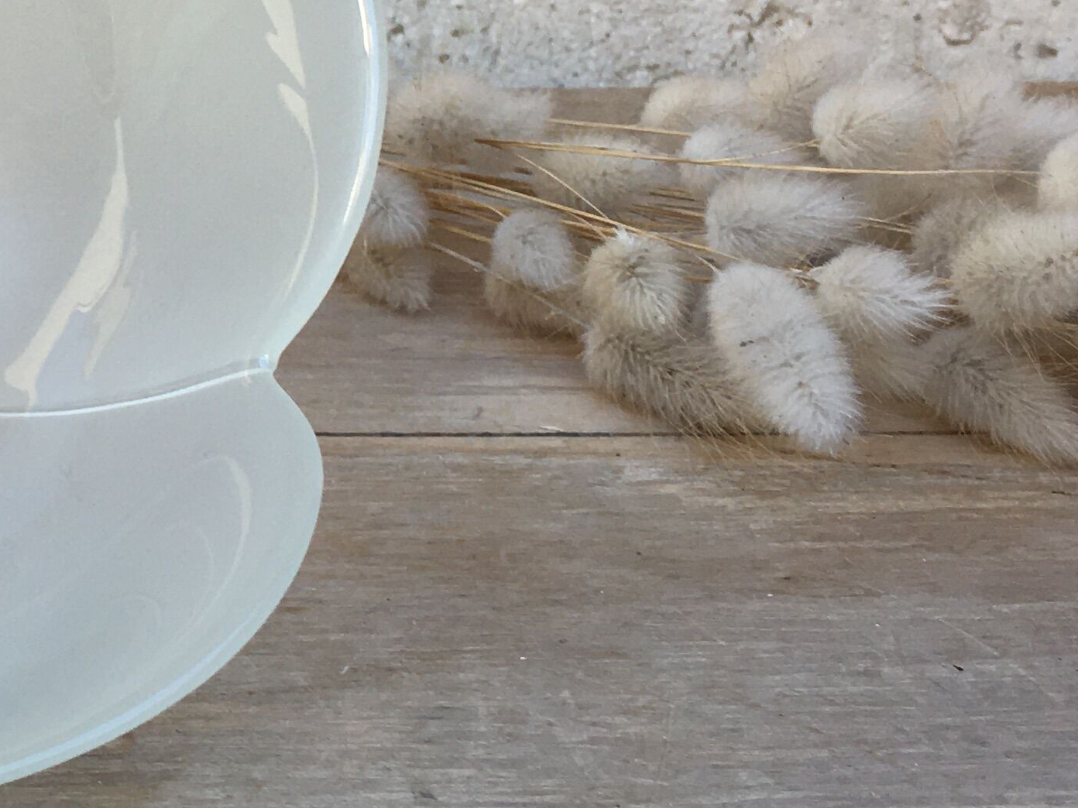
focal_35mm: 84
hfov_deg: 22.0
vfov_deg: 17.4
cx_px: -127
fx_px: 2616
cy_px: 171
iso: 32
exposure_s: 1/100
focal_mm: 4.15
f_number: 2.2
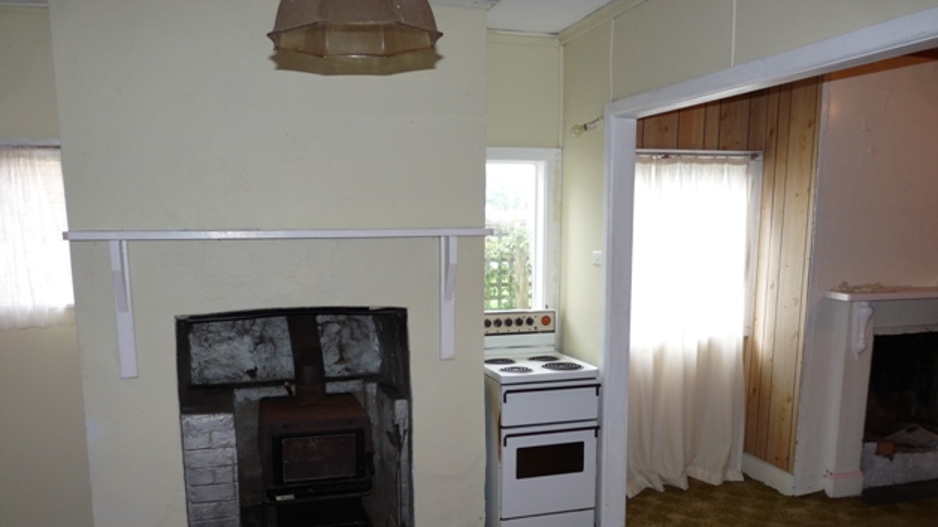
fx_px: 746
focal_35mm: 30
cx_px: 468
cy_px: 351
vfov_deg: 38.5
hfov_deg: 64.3
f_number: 2.8
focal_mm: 4.8
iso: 100
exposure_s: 1/30
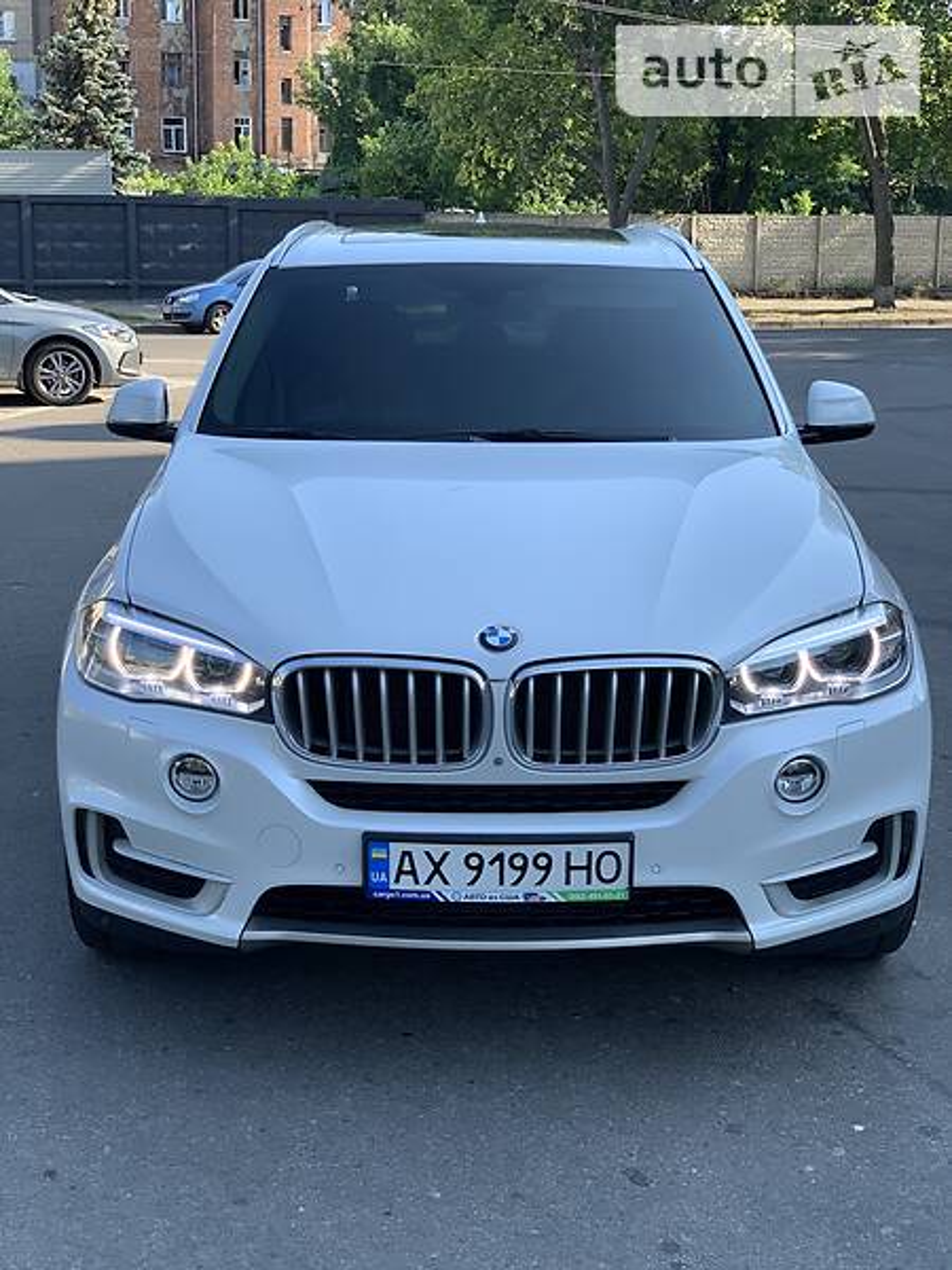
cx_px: 476
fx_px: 1907
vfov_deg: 36.8
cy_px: 635
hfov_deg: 28.0
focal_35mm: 52
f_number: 2.4
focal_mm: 6
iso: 16
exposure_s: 1/243
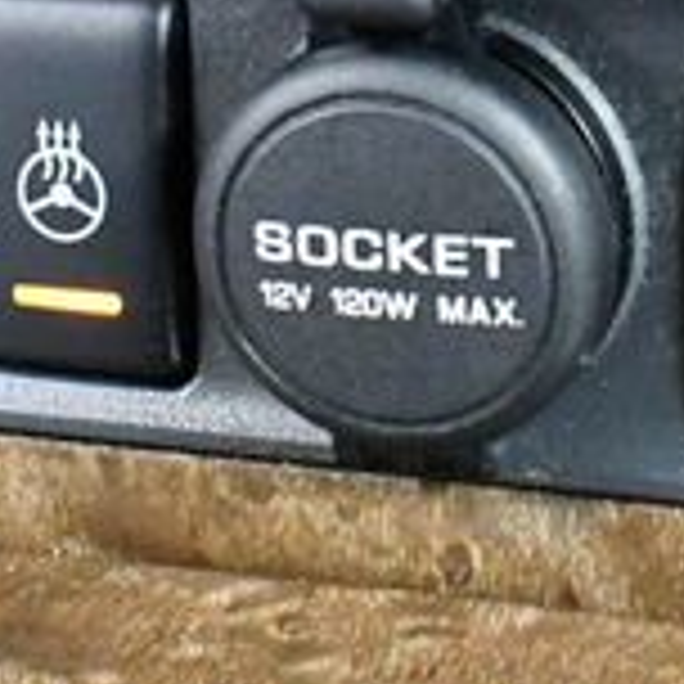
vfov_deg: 13.5
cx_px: 572
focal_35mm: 129
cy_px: 130
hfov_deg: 13.4
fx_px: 2884
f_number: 3.5
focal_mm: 18
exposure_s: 1/50
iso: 12800
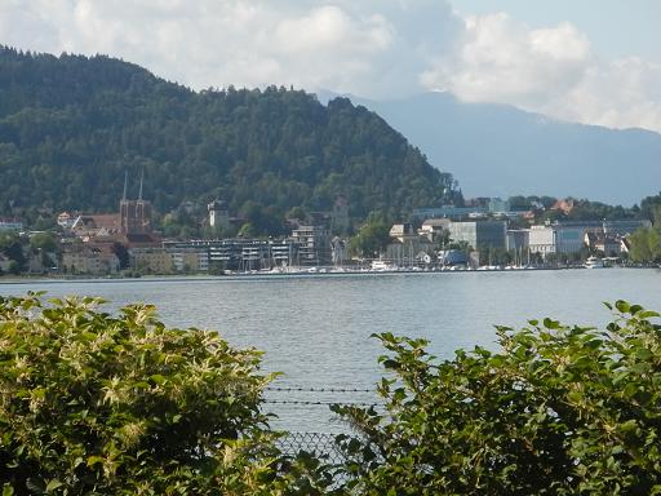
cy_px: 248
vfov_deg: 8.6
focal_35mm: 173
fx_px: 3303
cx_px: 330
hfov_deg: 11.4
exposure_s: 1/1600
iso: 400
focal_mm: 37
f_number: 6.3
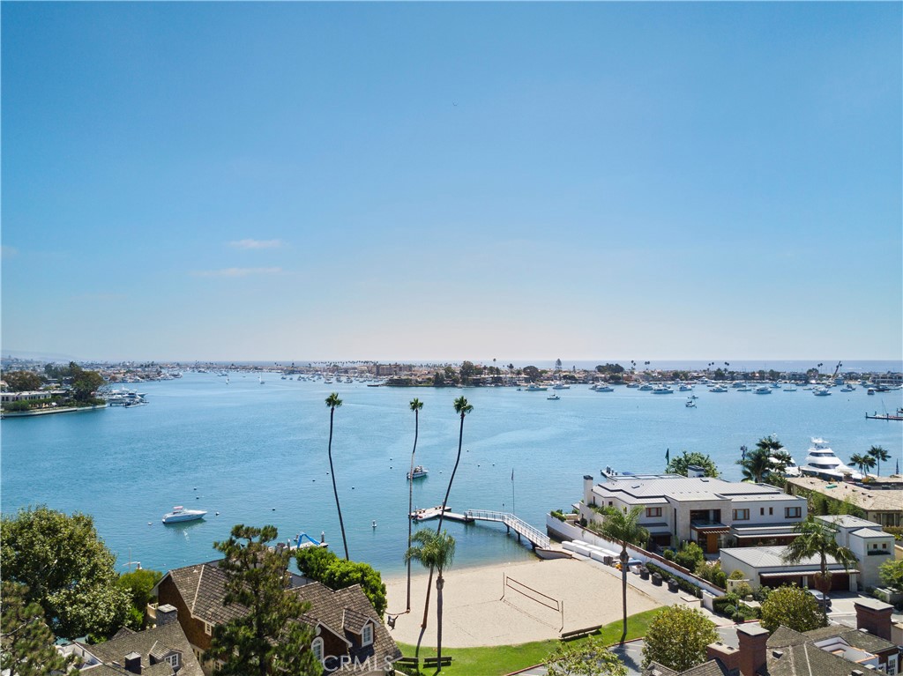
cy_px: 338
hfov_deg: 67.3
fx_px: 678
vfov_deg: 53.0
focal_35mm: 26
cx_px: 452
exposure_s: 1/420
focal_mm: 4.73
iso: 100
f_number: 2.2
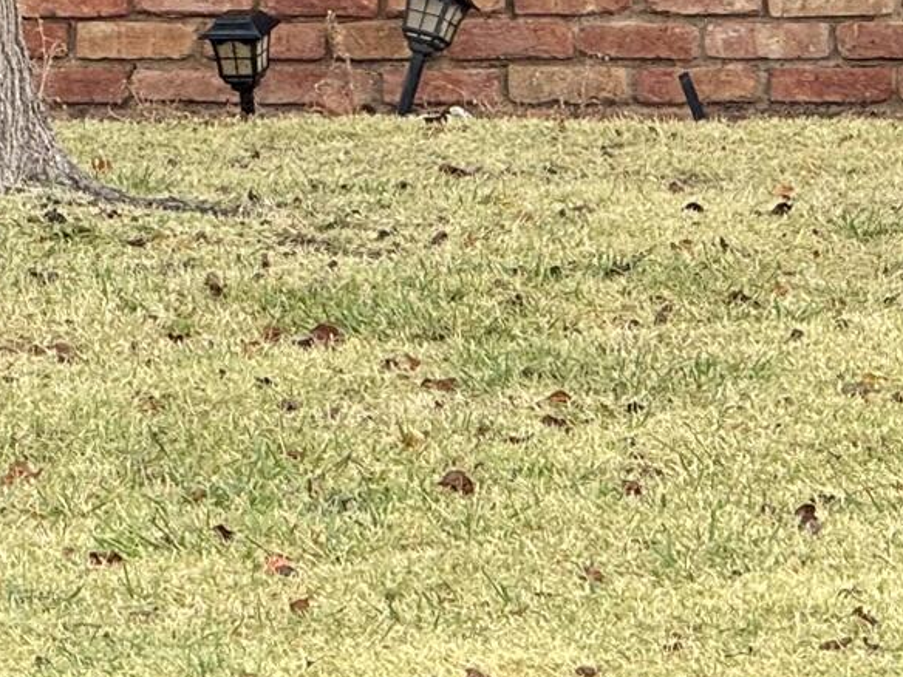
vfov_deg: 3.5
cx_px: 278
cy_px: -340
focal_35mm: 421
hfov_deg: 4.7
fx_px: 10982
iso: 100
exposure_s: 1/99
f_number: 2.8
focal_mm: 15.66
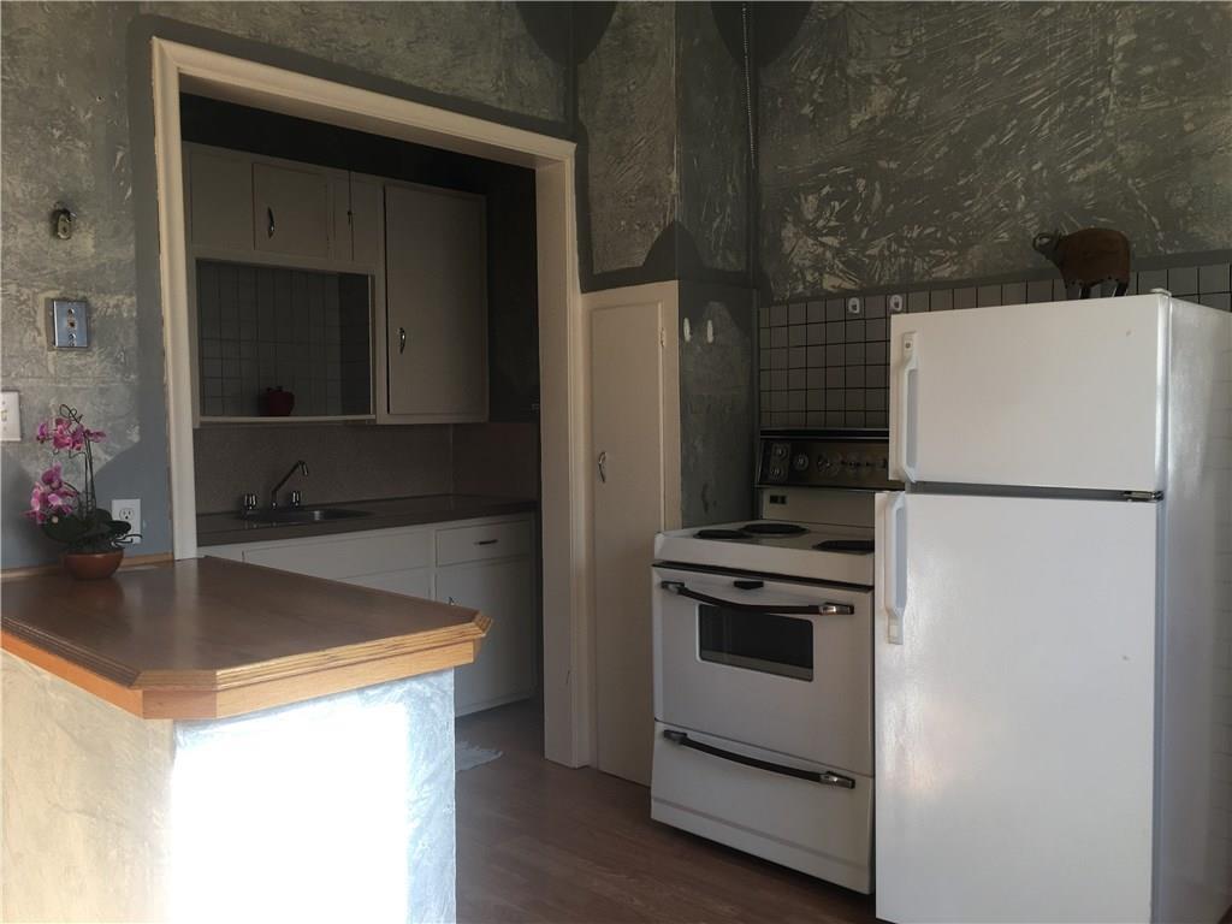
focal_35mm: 29
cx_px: 616
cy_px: 462
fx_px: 1032
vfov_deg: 48.2
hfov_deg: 61.7
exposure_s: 1/60
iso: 25
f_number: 2.2
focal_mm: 4.15
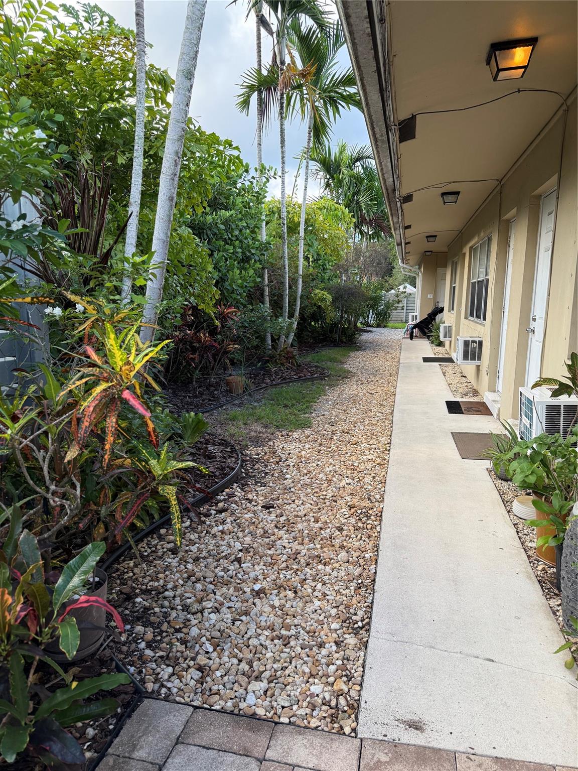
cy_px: 386
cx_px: 289
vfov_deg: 71.6
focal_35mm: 24
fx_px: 534
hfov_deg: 56.8
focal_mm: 6.76
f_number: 1.78
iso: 100
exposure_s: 1/333
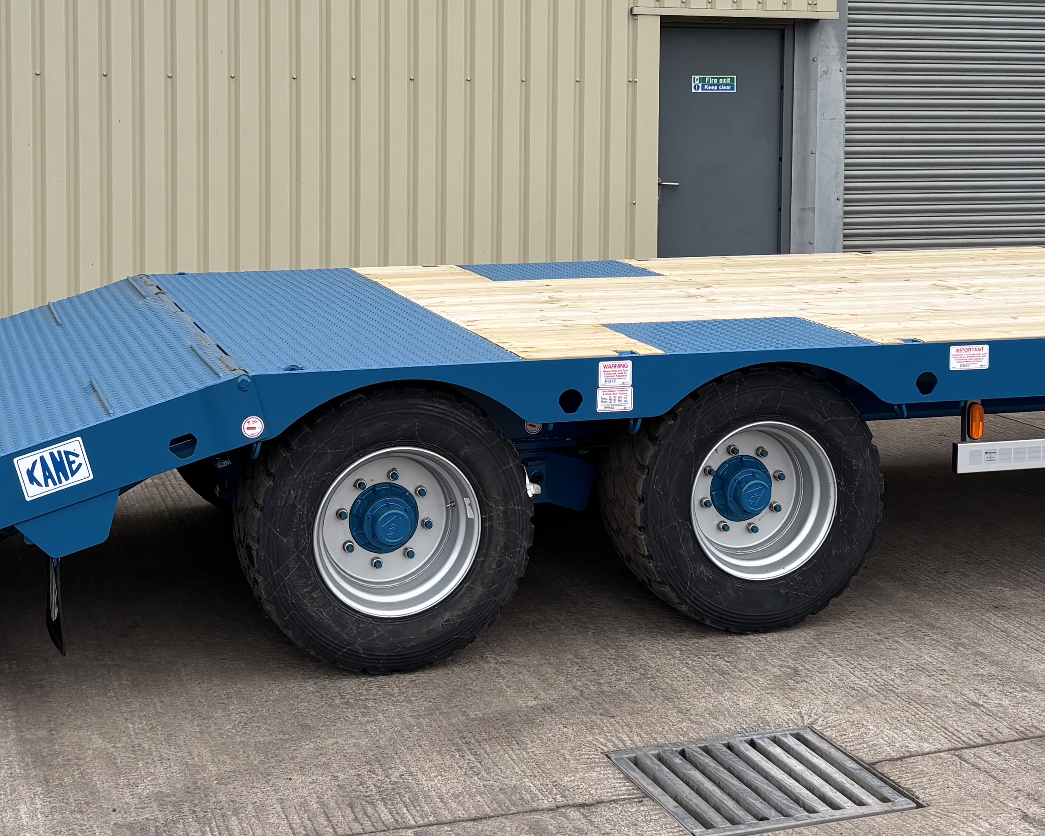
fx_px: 1887
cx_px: 563
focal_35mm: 61
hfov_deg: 30.9
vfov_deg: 24.7
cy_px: 191
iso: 50
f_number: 1.6
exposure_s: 1/279
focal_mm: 5.96
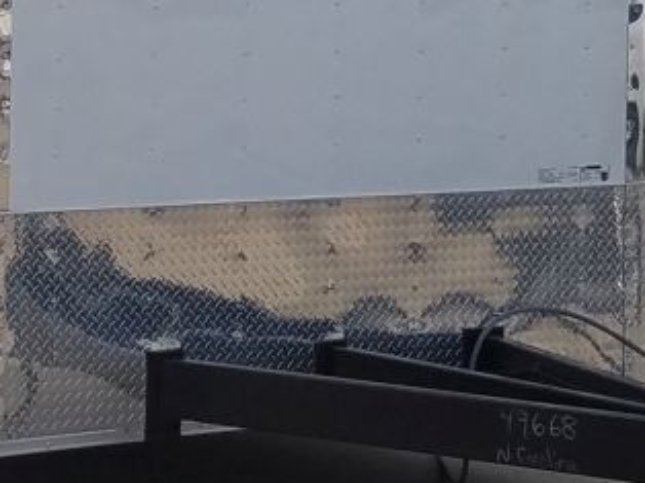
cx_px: -107
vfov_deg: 12.6
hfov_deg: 16.4
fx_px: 2160
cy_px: 8
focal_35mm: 116
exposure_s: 1/3112
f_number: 1.7
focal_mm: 4.2
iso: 50
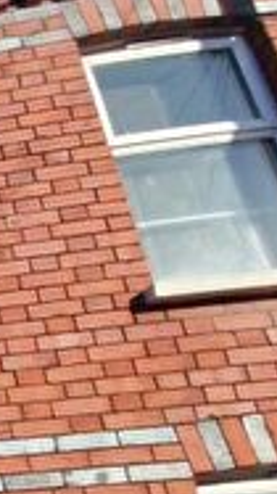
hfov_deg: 10.9
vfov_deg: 33.4
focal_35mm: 53
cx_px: -594
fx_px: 693
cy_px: 561
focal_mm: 2.2
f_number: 2.2
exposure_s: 1/1701
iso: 50
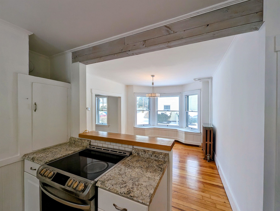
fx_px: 105
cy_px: 106
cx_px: 140
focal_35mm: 13
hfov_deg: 106.1
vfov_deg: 90.1
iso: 48
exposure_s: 1/202
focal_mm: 1.95
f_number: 2.2
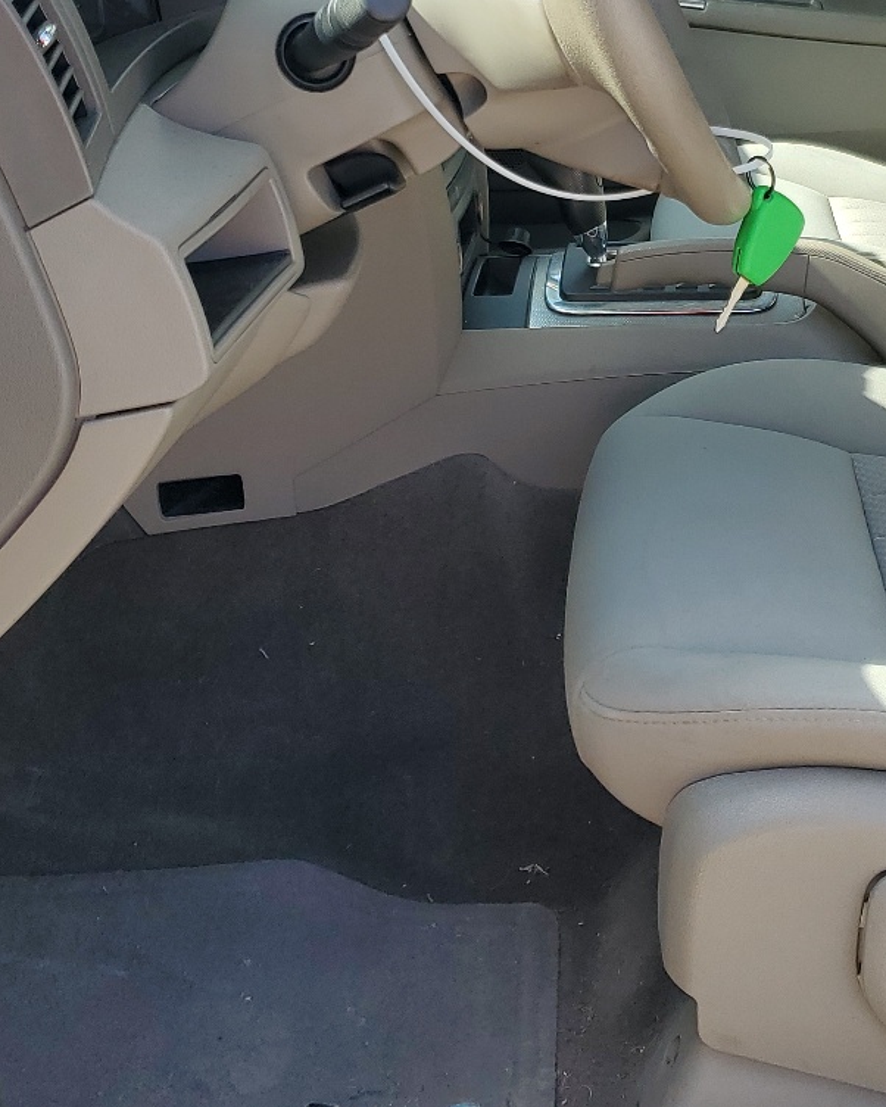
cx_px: 659
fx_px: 1769
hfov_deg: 27.7
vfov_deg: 34.1
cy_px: 291
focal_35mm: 54
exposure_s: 1/625
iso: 50
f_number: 1.5
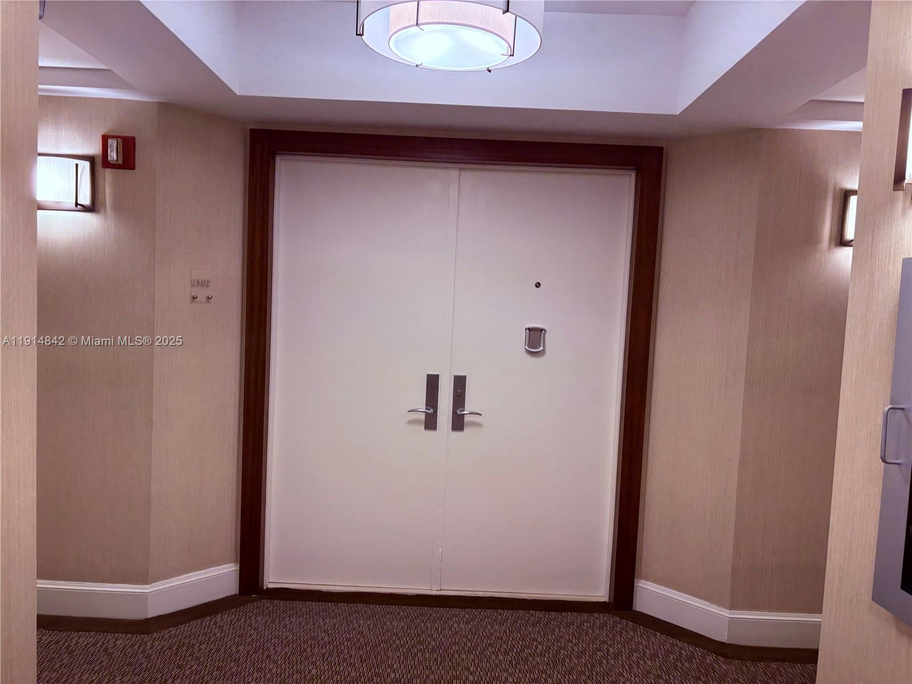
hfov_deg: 67.3
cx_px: 456
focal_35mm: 26
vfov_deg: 53.1
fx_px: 685
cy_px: 342
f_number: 1.6
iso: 125
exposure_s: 1/60
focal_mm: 5.96
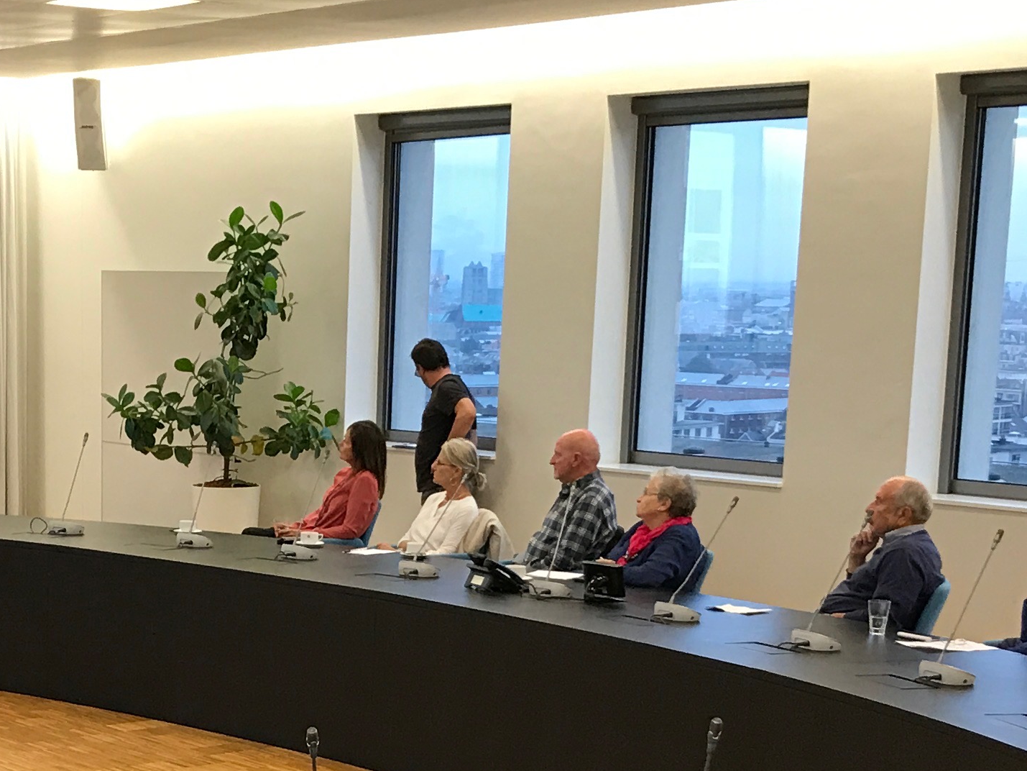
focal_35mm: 79
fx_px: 2344
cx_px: 134
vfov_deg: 18.1
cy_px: 796
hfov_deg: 24.1
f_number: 1.8
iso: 40
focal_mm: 3.99
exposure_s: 1/33
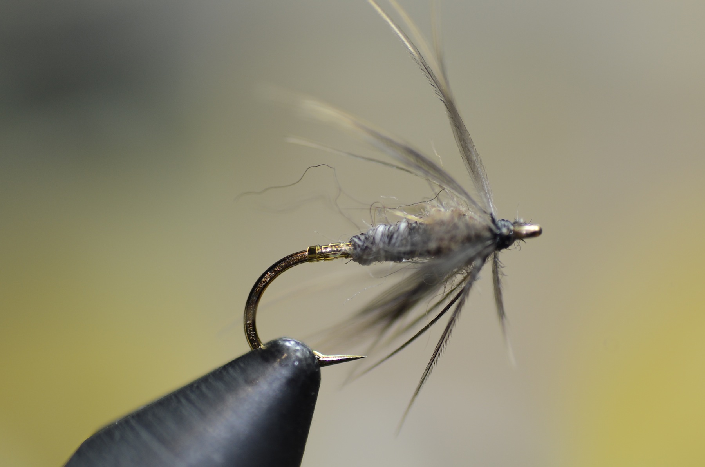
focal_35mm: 135
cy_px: 234
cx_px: 352
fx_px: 2638
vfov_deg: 10.1
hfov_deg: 15.2
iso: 400
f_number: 5
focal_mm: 90
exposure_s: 1/125
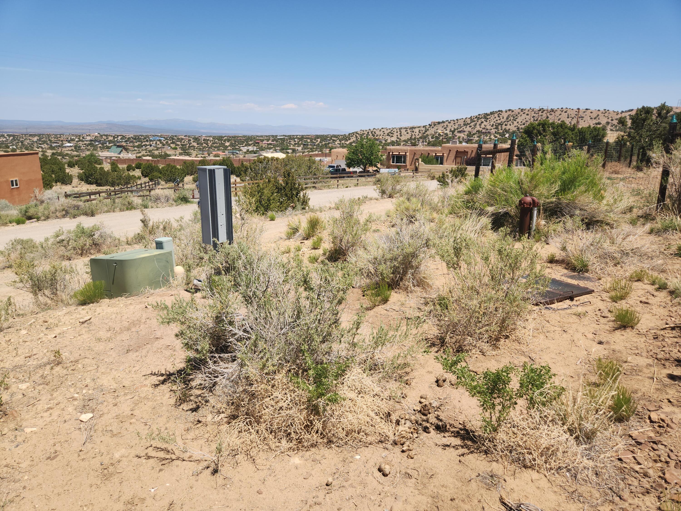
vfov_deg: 58.9
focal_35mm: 23
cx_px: 340
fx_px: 452
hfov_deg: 73.9
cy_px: 256
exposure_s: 1/1829
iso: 20
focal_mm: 5.4
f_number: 1.8
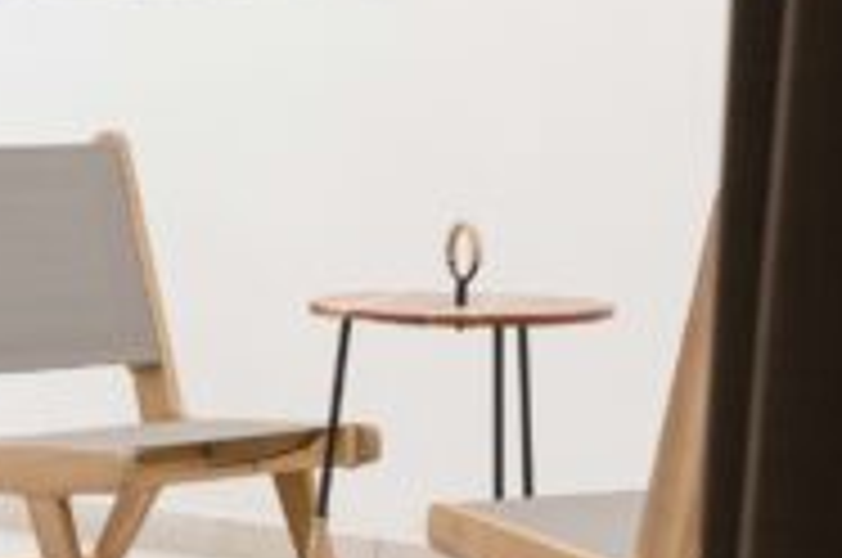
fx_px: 3129
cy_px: 254
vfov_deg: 10.2
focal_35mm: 134
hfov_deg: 14.9
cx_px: -99
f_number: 5.6
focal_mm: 50
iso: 1250
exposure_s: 1/800
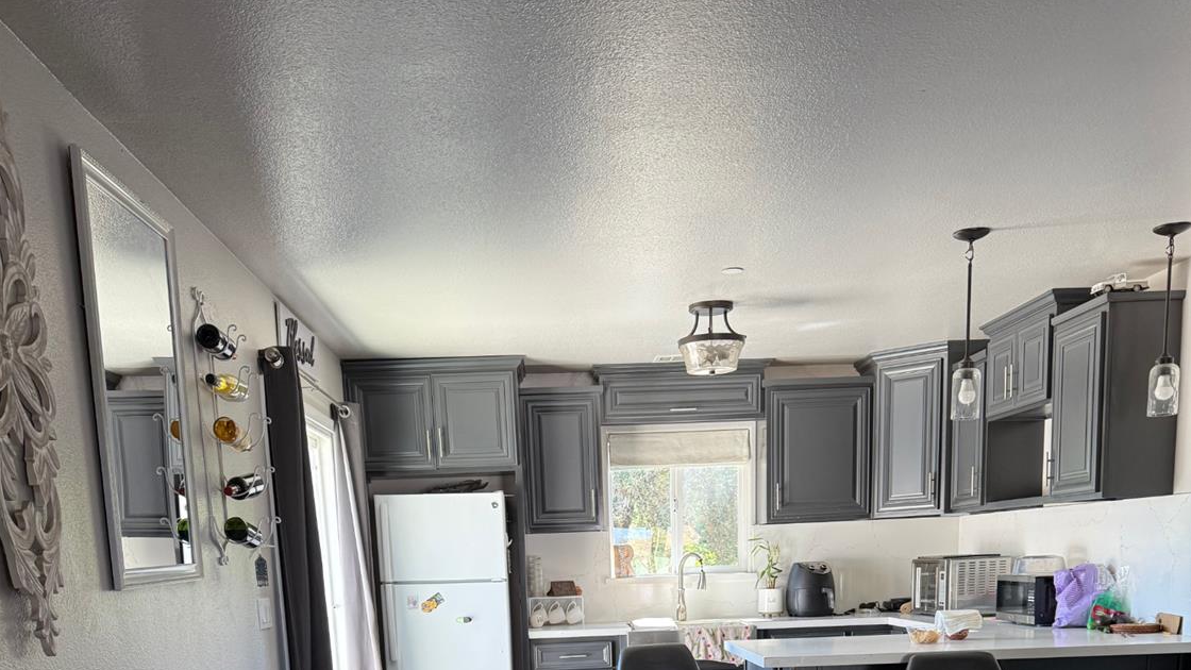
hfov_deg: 56.6
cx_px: 596
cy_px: 759
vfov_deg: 29.9
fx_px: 1105
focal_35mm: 35
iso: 200
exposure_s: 1/121
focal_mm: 6.76
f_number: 1.78
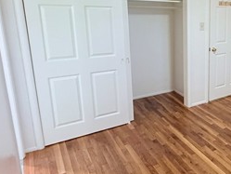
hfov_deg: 42.7
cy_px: 59
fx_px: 240
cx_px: 241
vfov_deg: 39.2
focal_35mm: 36
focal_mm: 2.22
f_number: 2.2
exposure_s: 1/60
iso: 320
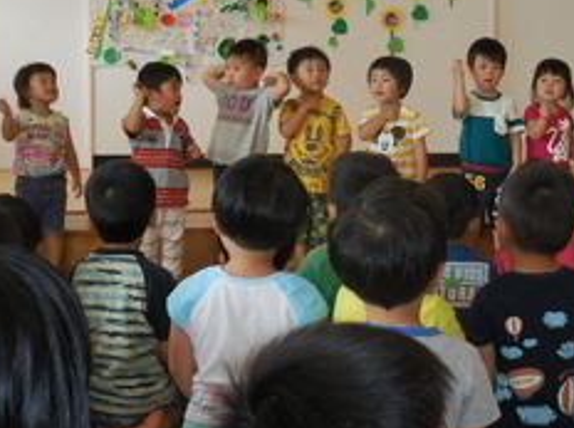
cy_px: 126
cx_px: 403
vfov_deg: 21.4
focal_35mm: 68
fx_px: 1125
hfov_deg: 28.3
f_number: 4.2
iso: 200
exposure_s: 1/60
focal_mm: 8.1
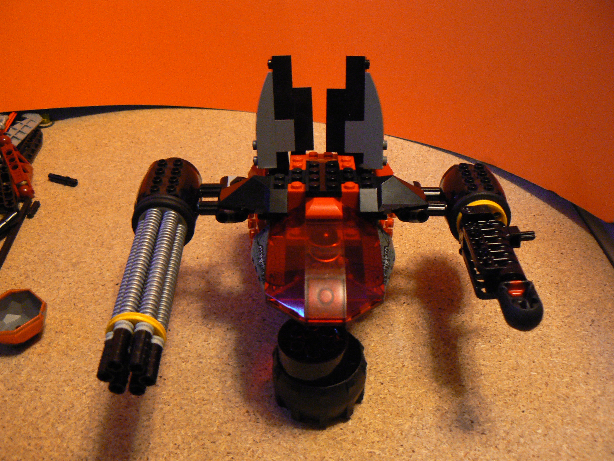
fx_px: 639
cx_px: 307
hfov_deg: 51.4
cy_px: 230
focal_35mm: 36
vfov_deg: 39.7
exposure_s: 1/13
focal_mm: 6
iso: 200
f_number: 2.8
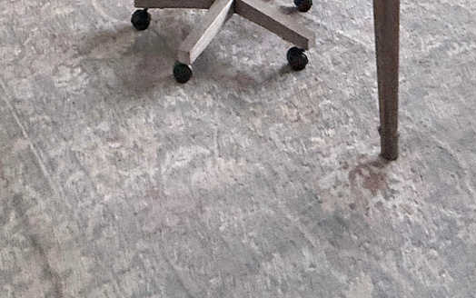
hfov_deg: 35.1
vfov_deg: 15.4
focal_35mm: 58
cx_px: 233
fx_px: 753
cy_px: -371
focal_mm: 2.22
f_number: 2.2
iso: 320
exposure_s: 1/80
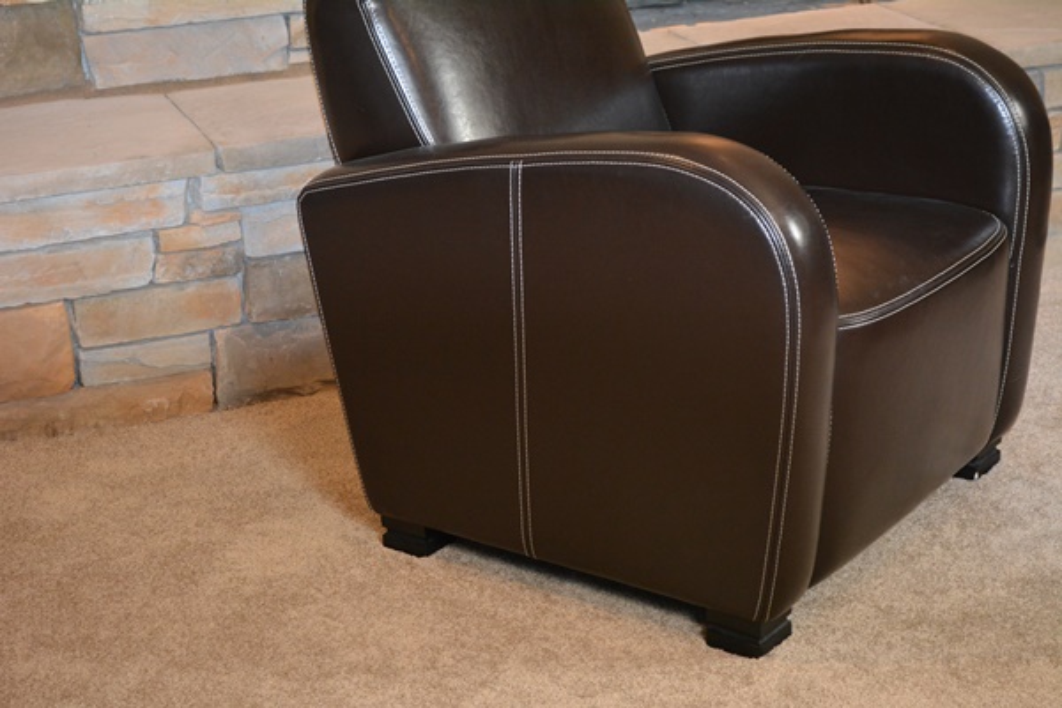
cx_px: 531
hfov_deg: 29.2
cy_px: 354
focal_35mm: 69
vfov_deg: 19.7
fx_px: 2035
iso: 2500
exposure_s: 1/60
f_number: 5.3
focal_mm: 46
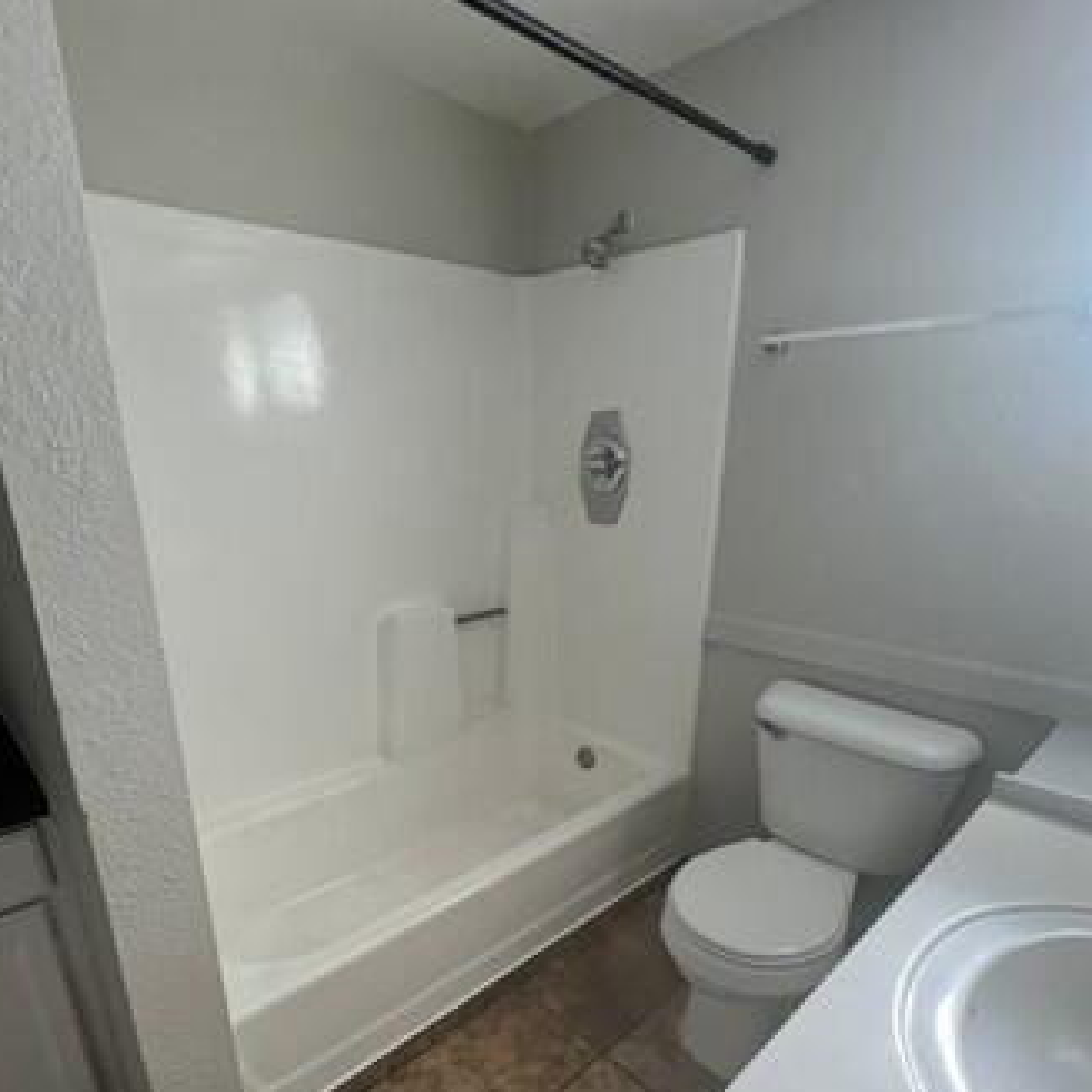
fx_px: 642
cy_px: 688
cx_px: 511
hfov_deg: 80.6
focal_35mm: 18
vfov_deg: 79.1
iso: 125
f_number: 1.8
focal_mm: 1.57
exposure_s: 1/99
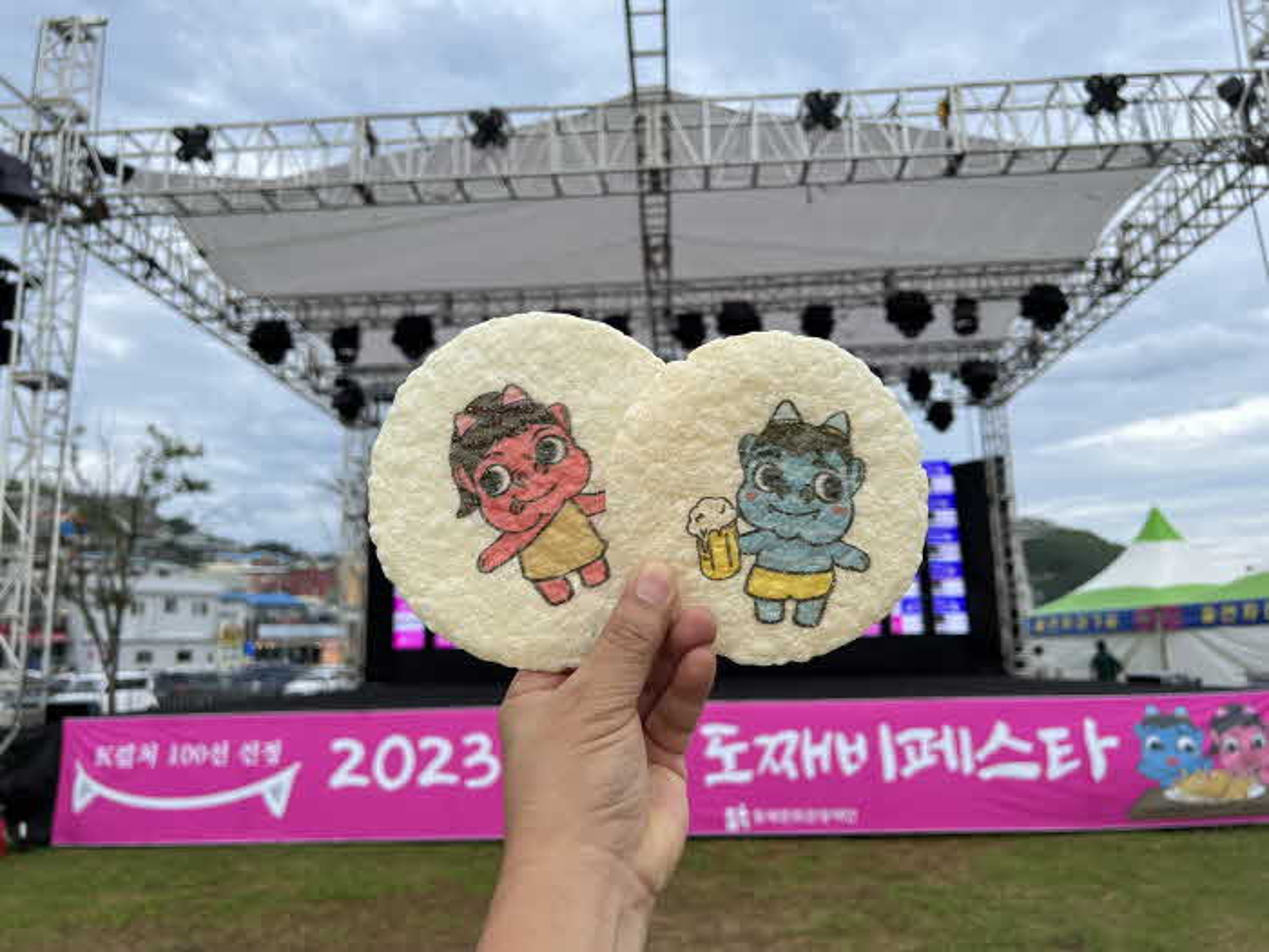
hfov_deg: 67.3
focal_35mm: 26
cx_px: 634
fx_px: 953
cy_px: 476
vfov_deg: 53.1
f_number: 1.5
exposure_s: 1/1224
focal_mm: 5.7
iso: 50
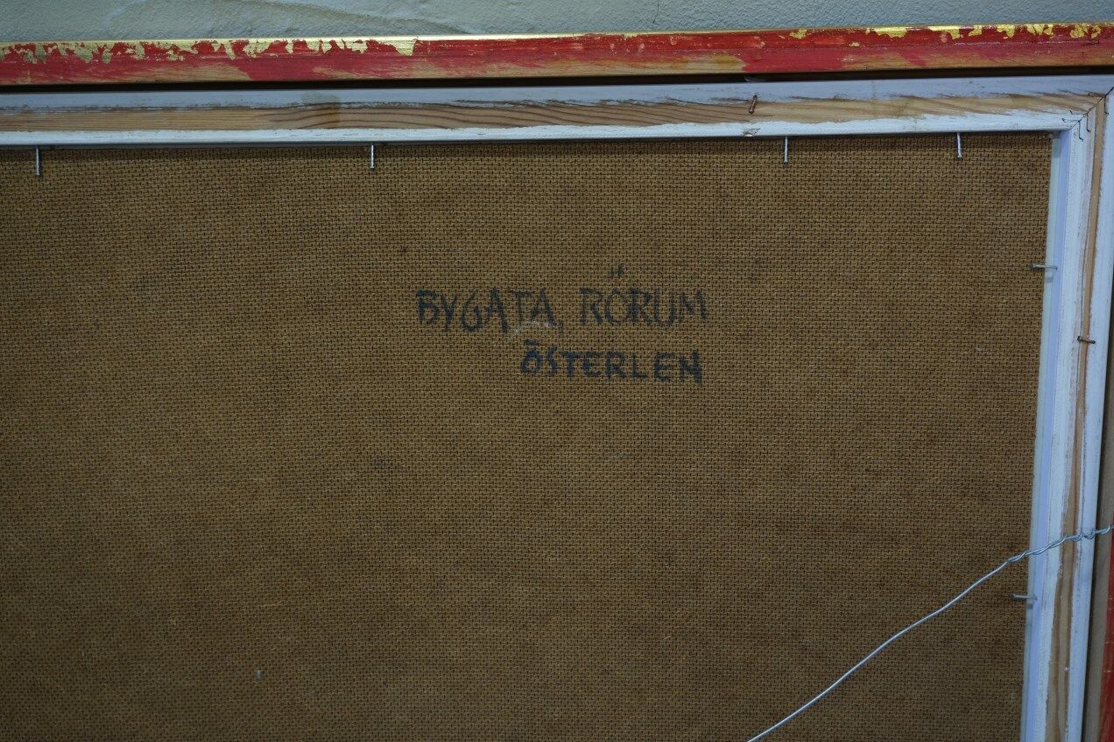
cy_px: 371
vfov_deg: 40.0
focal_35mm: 33
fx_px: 1021
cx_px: 557
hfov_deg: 57.2
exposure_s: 1/30
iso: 1000
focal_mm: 22.3
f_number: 4
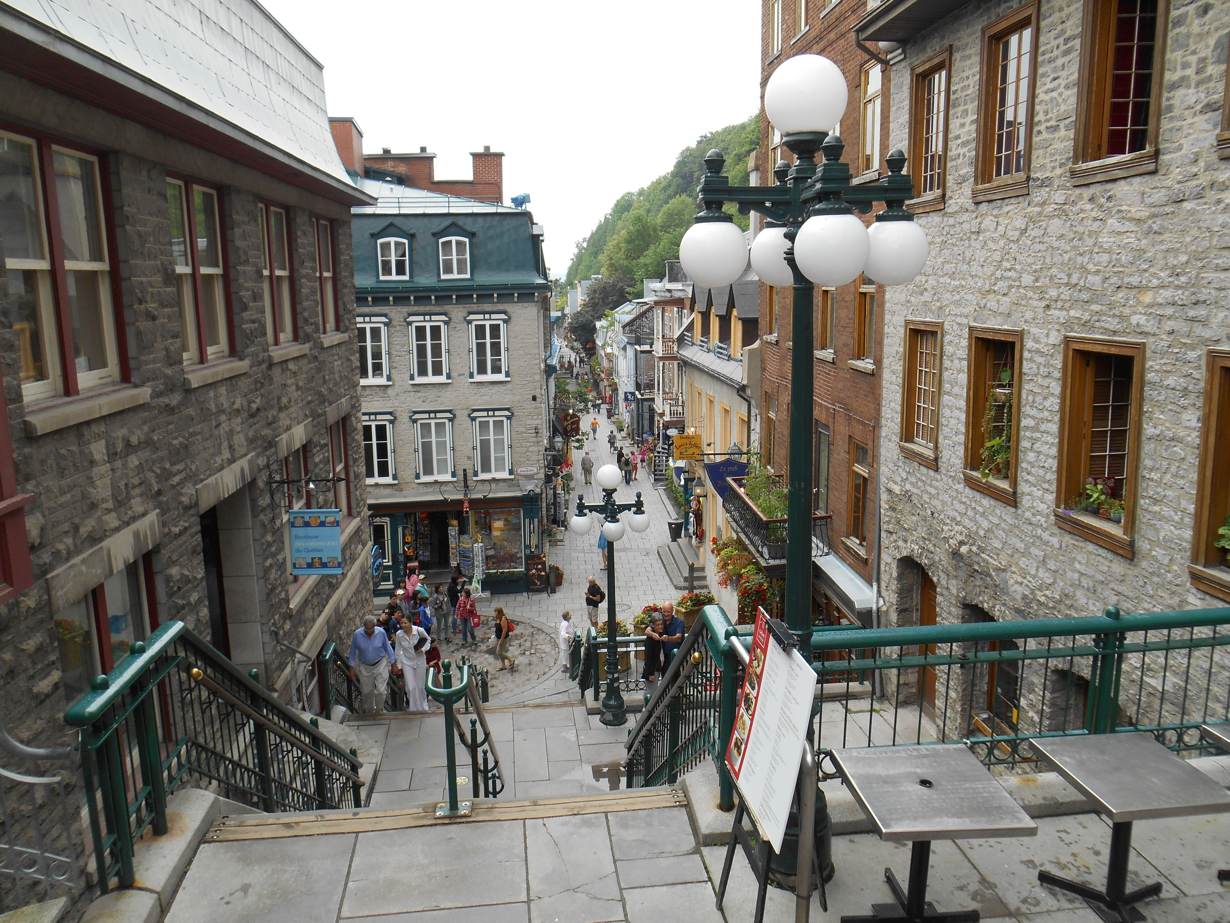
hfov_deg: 67.3
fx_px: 924
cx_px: 615
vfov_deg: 53.1
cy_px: 462
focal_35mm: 26
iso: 80
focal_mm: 4.7
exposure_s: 1/160
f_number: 3.4
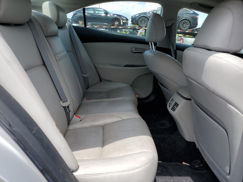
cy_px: 91
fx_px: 183
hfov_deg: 67.3
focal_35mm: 26
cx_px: 122
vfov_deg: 53.1
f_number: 1.5
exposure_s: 1/1250
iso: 50
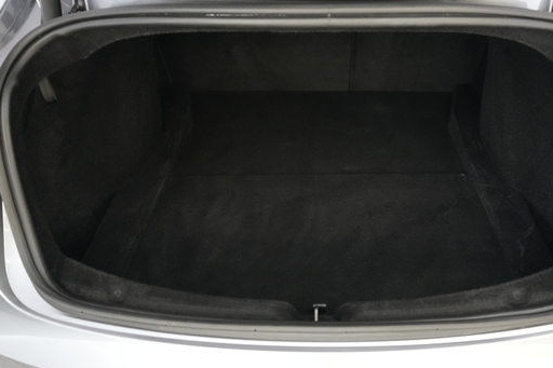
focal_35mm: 35
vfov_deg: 37.8
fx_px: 537
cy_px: 178
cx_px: 321
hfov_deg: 54.2
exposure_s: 1/160
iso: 8000
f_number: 2.8
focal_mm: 28
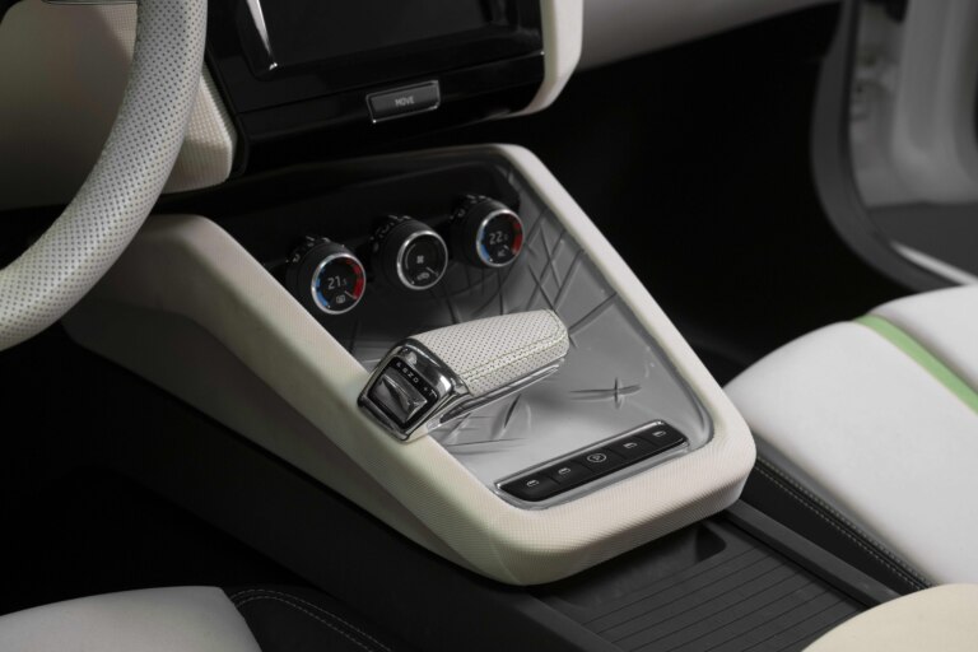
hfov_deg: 33.4
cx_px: 489
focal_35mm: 60
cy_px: 326
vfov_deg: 22.6
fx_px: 1630
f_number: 7.1
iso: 400
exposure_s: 1/40
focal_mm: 60
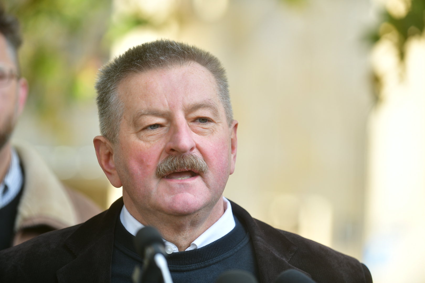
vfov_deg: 8.6
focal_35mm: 160
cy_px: 142
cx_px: 212
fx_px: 1889
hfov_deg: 12.8
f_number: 4
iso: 100
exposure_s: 1/250
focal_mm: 160
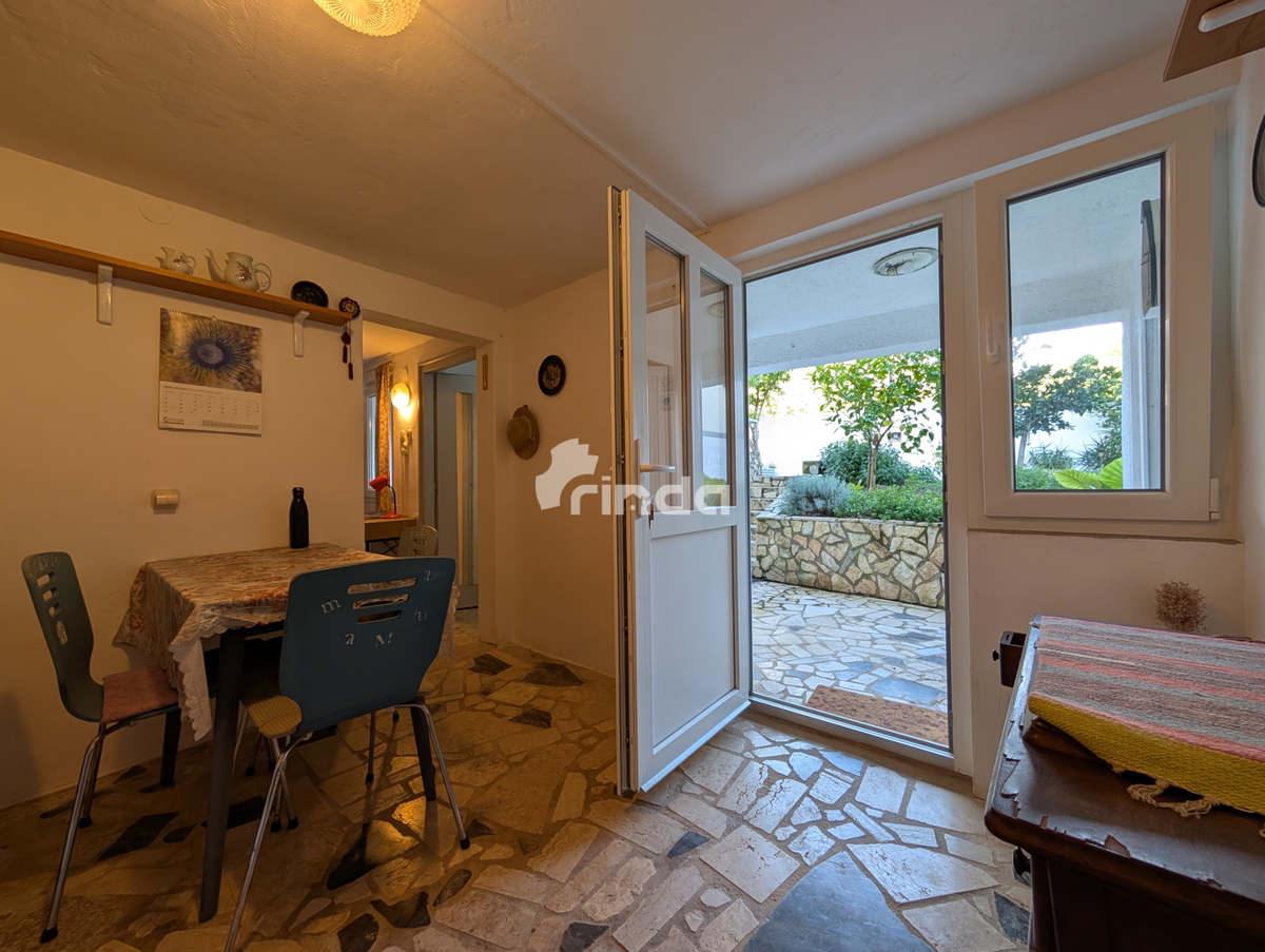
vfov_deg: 94.6
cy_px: 476
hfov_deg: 110.5
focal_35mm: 12
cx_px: 632
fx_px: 439
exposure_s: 1/57.5
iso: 48
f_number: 1.7
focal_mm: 2.02
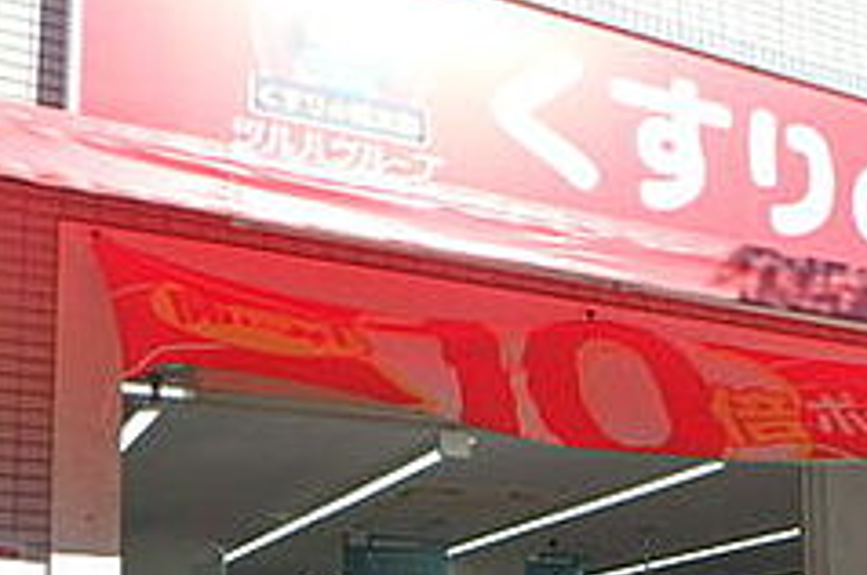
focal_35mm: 57
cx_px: 780
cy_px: 624
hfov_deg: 33.3
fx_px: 1371
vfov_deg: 22.4
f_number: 3.5
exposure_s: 1/1000
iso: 125
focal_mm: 3.7
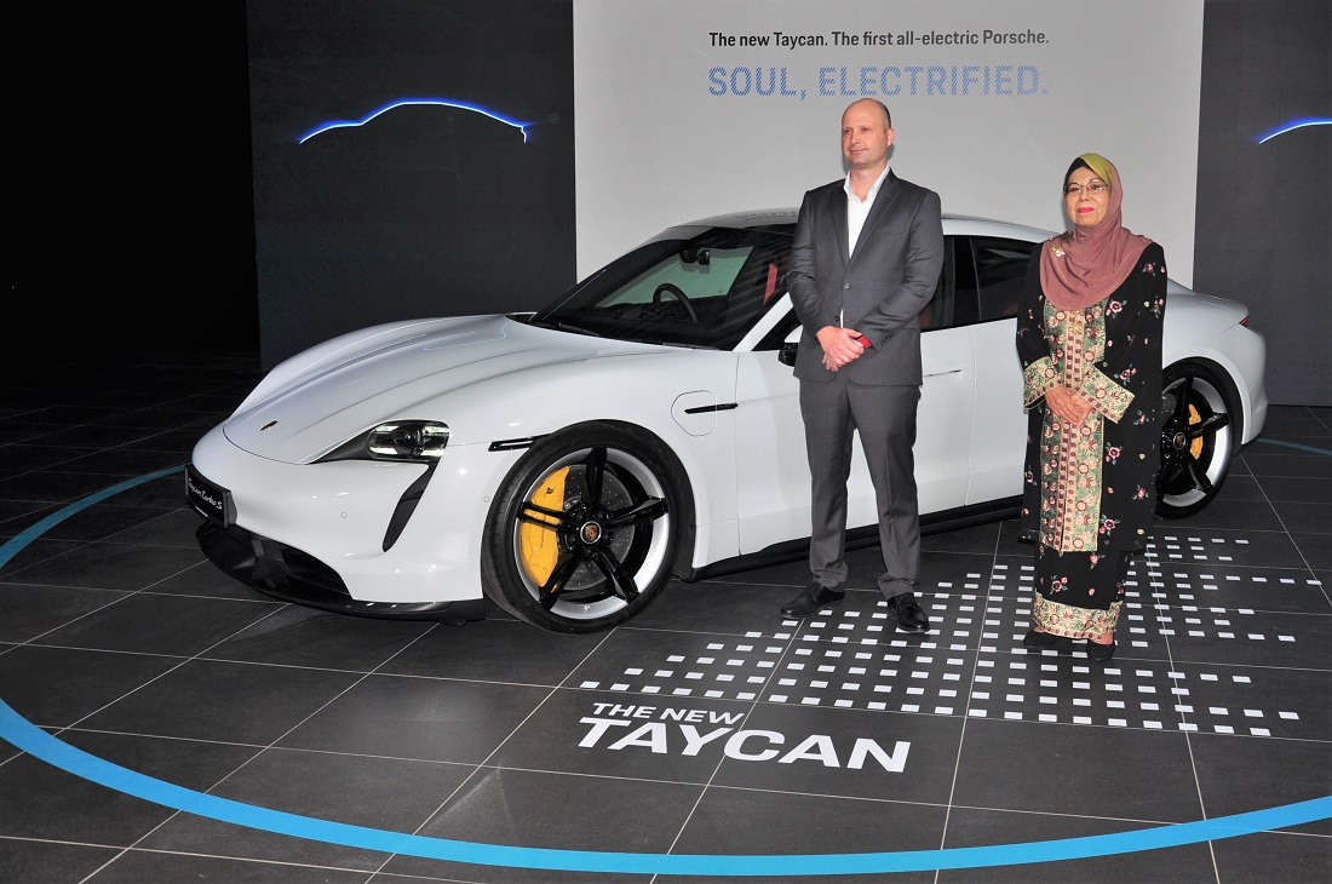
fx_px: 1219
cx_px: 666
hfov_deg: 57.3
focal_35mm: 33
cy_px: 442
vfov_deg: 39.9
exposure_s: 1/160
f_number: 5.6
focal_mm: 22
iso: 200
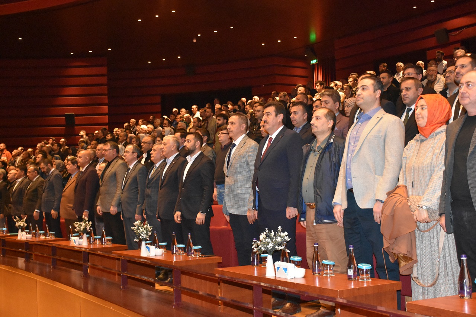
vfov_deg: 28.1
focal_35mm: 48
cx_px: 238
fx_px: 635
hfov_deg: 41.1
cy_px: 158
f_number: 4
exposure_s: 1/60
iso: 6400
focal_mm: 32
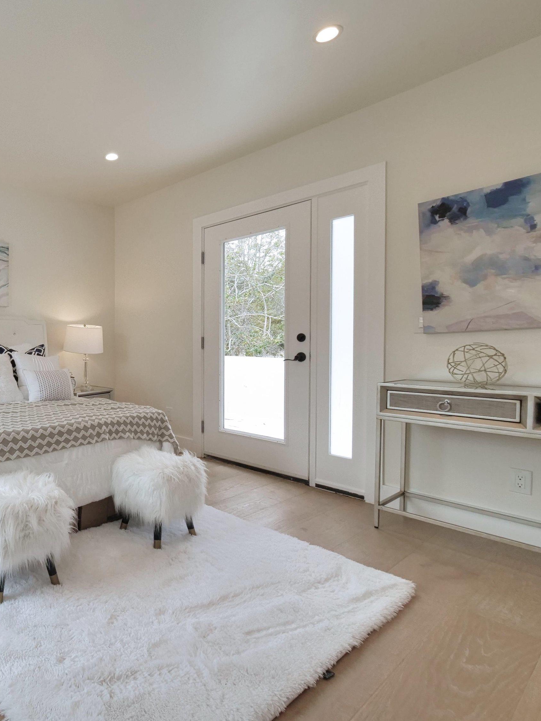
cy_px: 356
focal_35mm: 19
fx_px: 396
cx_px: 73
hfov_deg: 60.2
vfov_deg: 84.7
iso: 800
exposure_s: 1/160
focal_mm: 7
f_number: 7.1
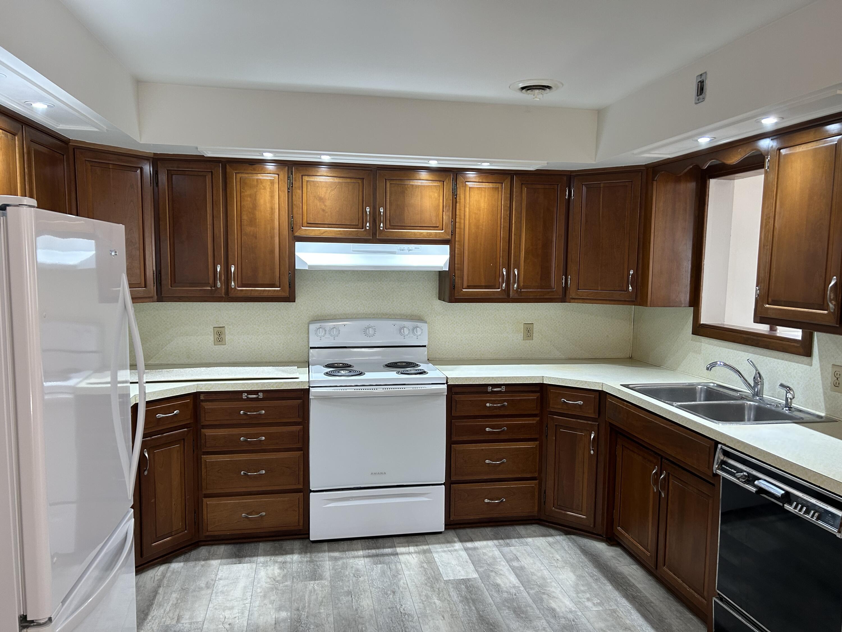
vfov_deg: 53.1
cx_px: 421
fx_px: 632
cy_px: 316
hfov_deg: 67.3
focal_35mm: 26
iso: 125
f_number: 1.5
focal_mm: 5.7
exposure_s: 1/60
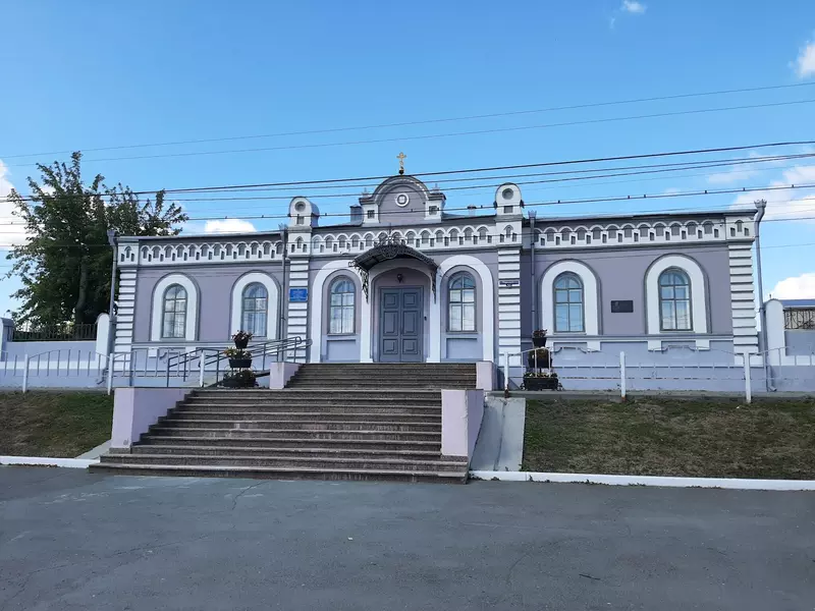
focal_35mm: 26
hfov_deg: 67.3
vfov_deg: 53.1
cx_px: 408
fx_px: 612
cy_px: 306
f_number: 1.7
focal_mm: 3.93
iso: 40
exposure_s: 1/1522
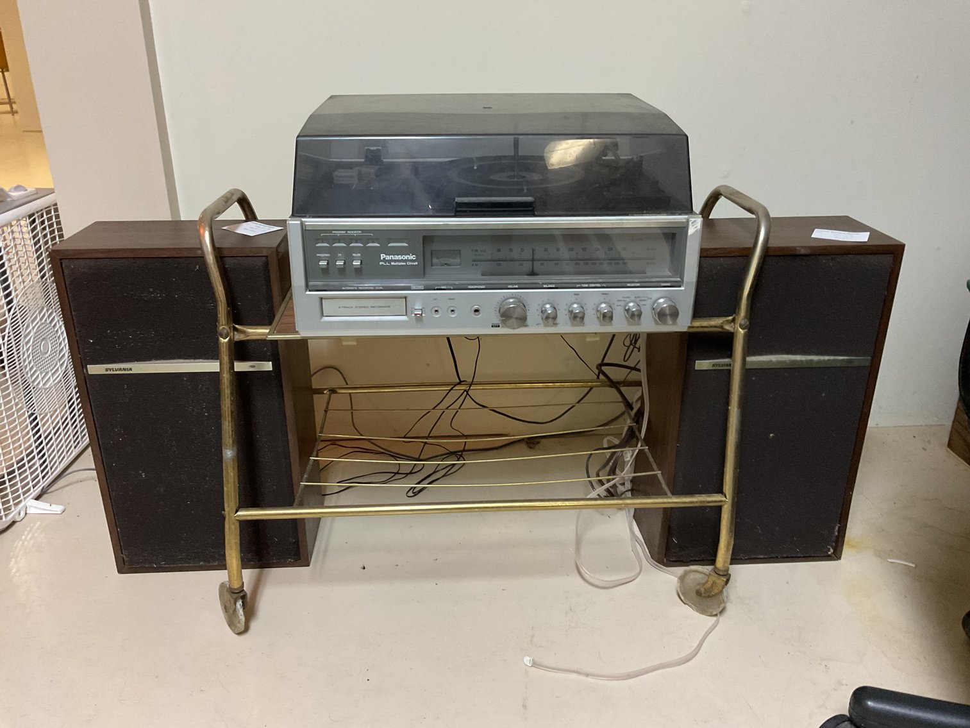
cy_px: 364
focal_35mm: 29
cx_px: 485
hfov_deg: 61.7
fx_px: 813
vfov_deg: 48.2
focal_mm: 3
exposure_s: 1/60
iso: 250
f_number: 1.8
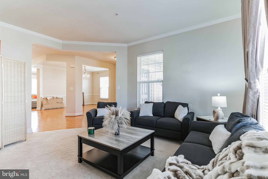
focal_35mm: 17
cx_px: 134
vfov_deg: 70.4
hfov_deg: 93.3
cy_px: 90
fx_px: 127
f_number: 8
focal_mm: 17
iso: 400
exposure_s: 1/8
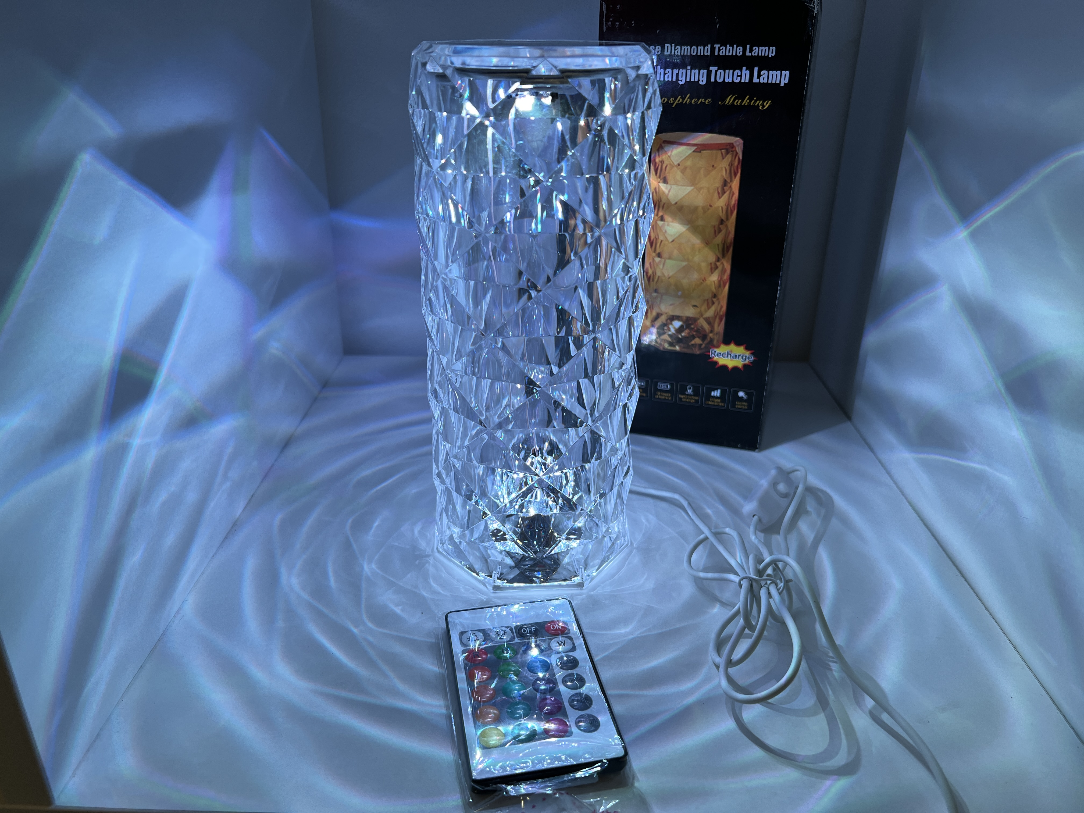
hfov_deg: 67.3
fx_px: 814
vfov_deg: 53.1
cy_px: 406
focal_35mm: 26
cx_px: 542
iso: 50
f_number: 1.5
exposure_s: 1/120
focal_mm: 5.7
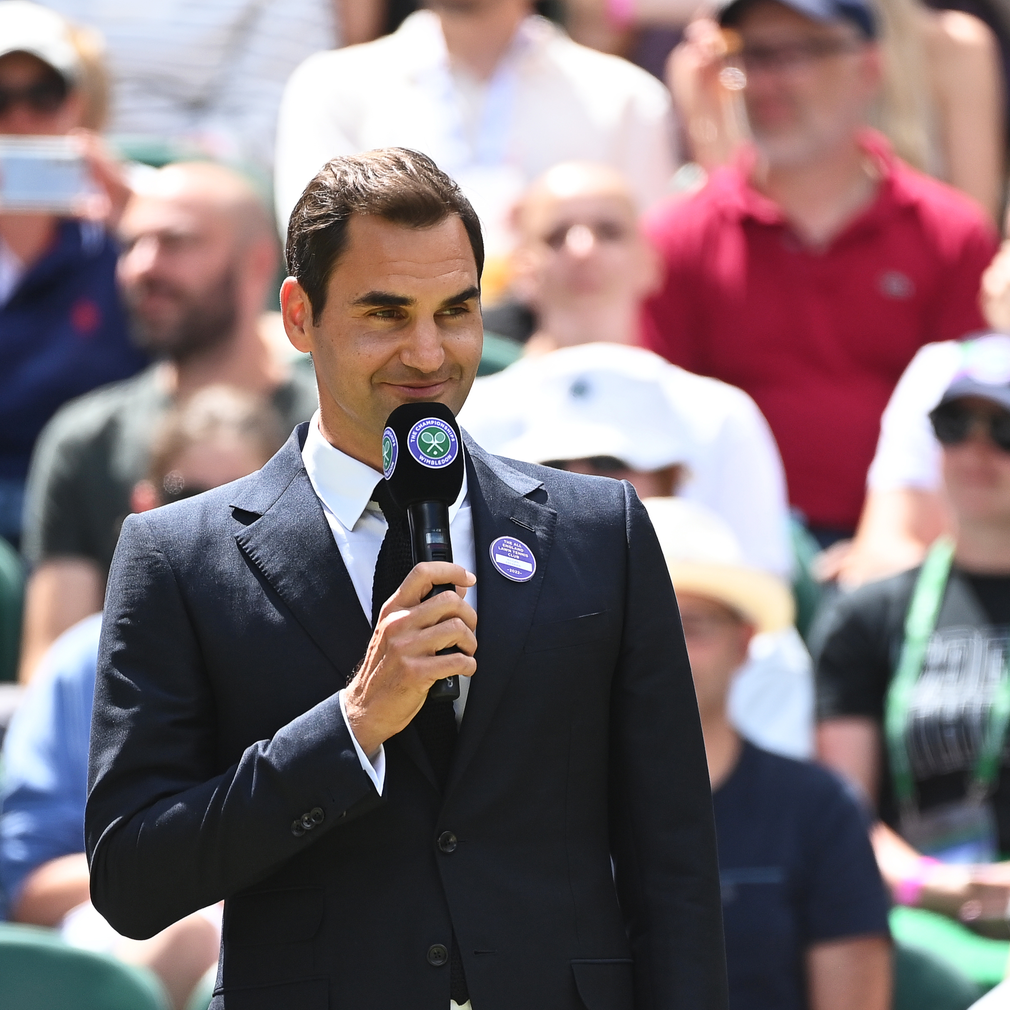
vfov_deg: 2.3
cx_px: 573
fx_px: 25286
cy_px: 505
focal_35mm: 766
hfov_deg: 2.3
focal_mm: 400
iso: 800
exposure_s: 1/2500
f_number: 4
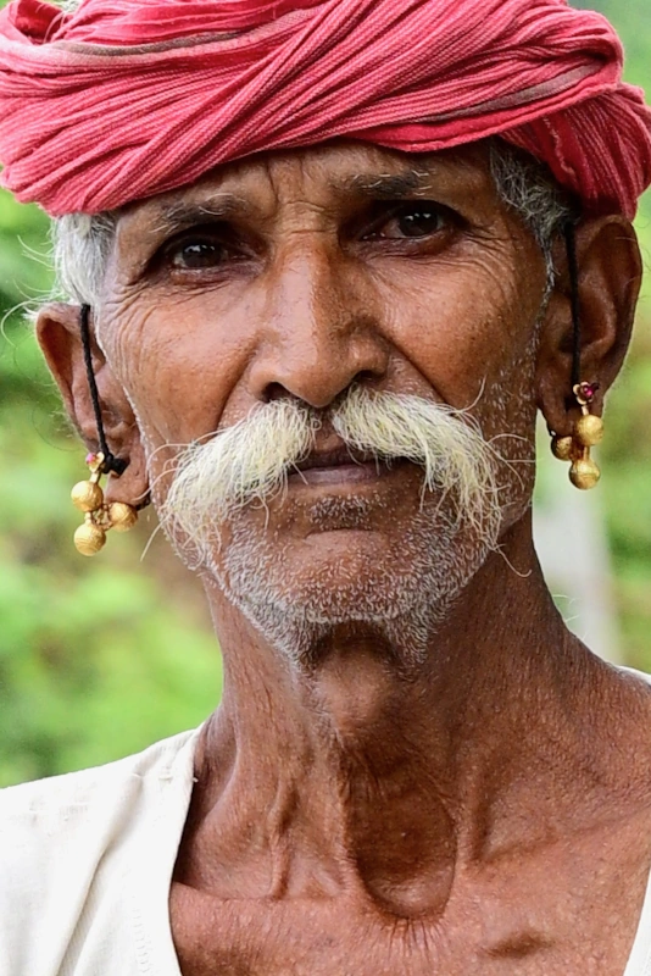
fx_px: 2303
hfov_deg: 16.1
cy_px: 488
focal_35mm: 85
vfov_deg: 23.9
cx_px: 326
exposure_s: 1/400
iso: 800
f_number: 7.1
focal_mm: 85
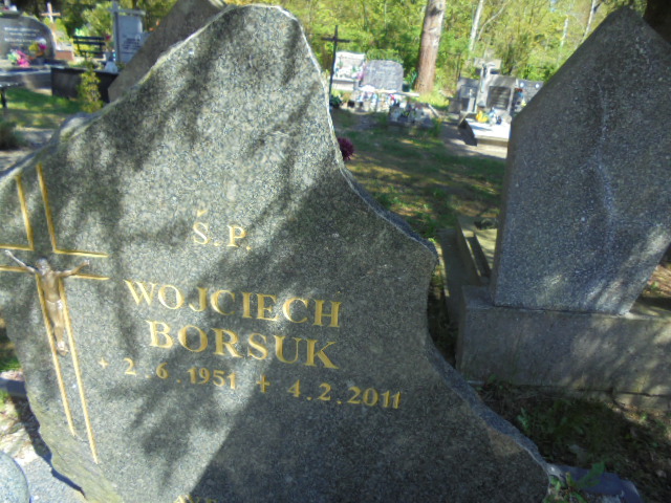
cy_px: 252
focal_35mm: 26
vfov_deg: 53.1
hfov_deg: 67.3
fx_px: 504
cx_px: 336
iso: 100
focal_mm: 4.6
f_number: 3.5
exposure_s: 1/250
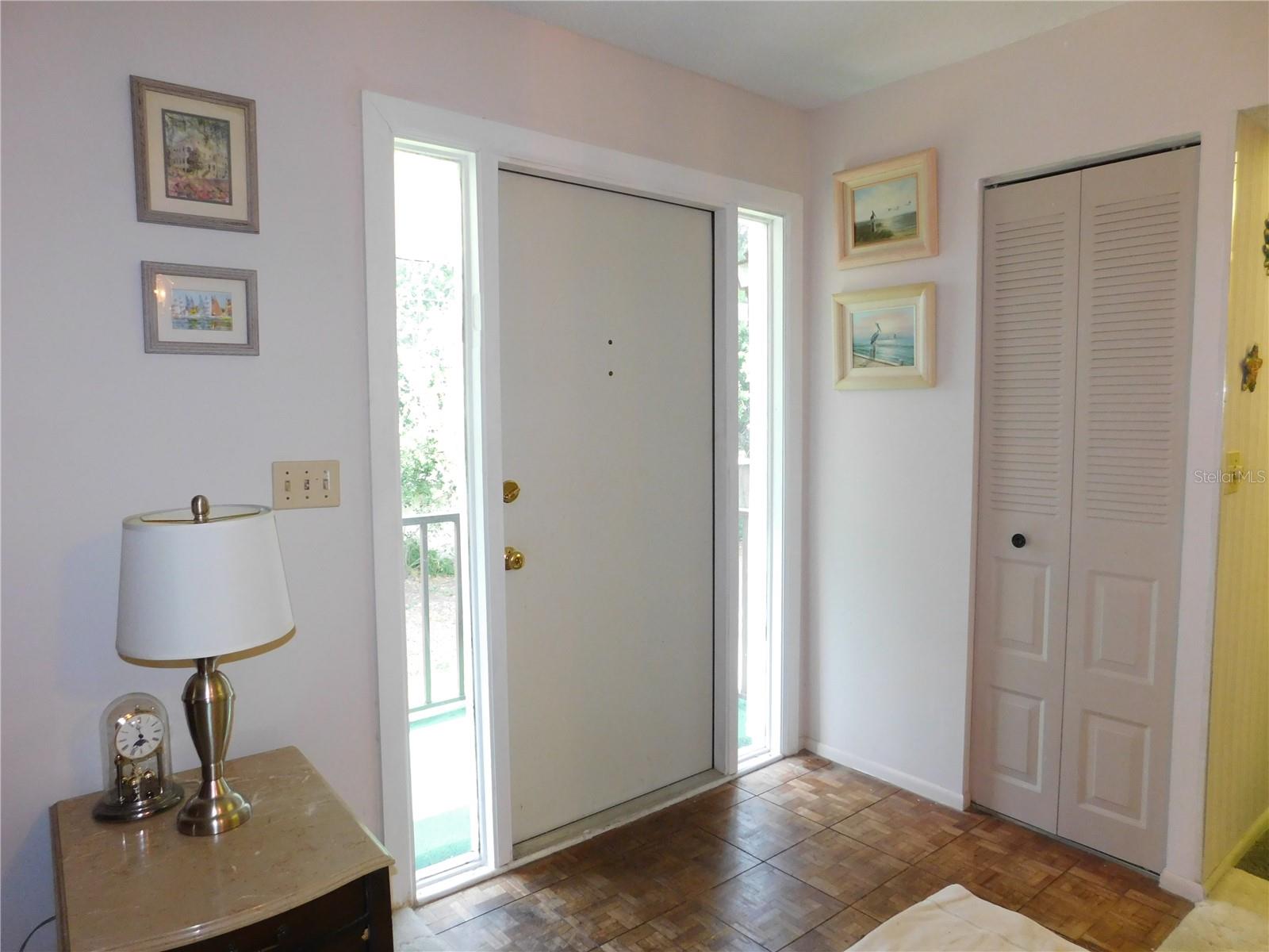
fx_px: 843
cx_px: 634
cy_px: 476
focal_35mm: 23
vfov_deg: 58.9
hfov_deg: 73.9
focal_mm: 4
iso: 320
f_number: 3
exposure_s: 1/30
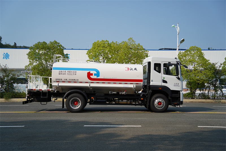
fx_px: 226
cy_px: 76
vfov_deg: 36.9
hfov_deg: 53.1
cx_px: 113
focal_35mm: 36
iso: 100
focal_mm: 36
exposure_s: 1/1600
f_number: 3.2
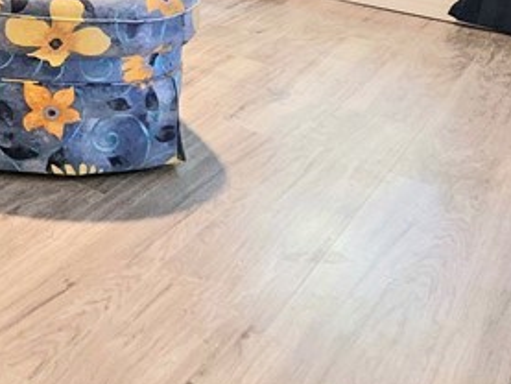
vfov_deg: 24.9
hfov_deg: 29.0
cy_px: -153
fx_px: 709
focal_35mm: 48
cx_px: -210
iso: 320
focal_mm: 1.74
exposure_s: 1/30
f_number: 2.2
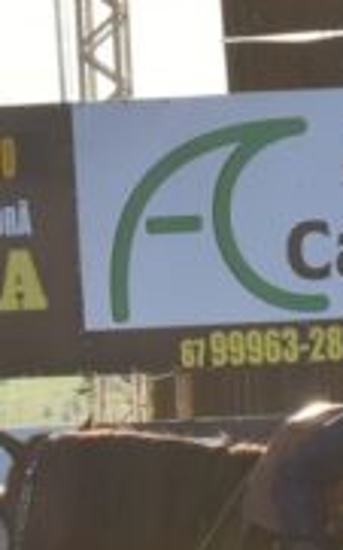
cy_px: 474
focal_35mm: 268
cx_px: 728
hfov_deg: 4.8
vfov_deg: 7.8
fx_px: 4010
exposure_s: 1/500
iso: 400
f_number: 11
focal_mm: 31
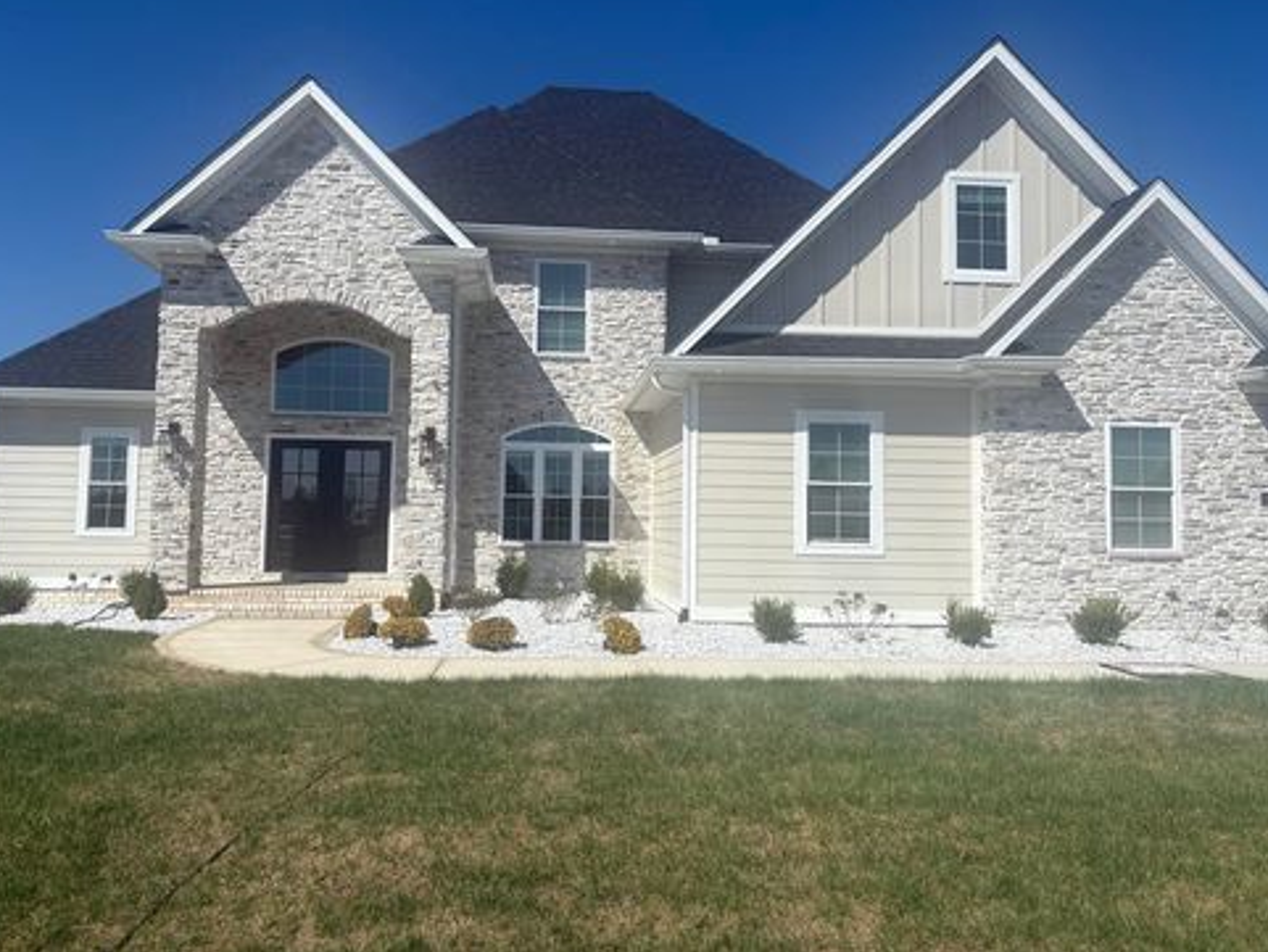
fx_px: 989
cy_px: 463
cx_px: 625
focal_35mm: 27
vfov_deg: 51.4
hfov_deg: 65.3
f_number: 1.6
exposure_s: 1/6329
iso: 50
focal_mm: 5.96
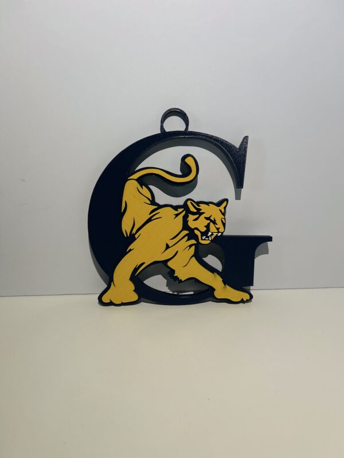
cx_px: 172
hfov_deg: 53.1
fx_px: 345
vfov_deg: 67.3
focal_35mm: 26
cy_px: 229
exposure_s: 1/54
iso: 500
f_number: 1.5
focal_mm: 5.7
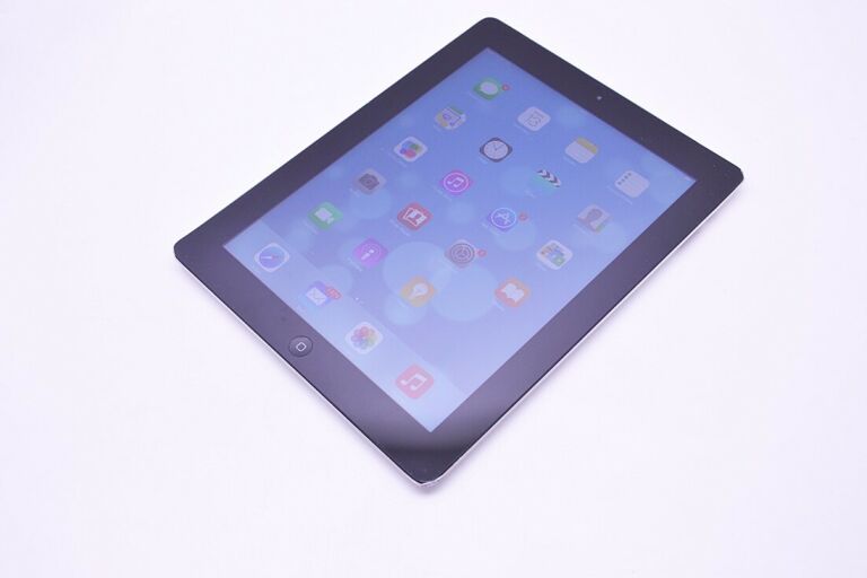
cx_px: 434
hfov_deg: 51.3
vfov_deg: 35.5
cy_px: 289
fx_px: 903
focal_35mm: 38
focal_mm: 25
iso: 400
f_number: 5.6
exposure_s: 1/160
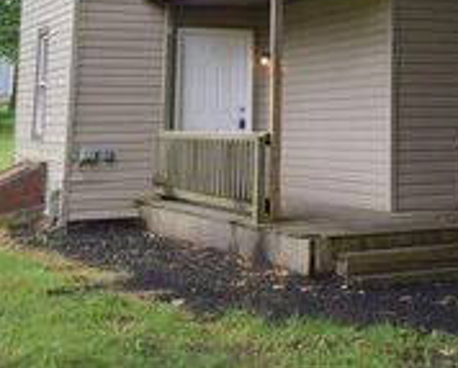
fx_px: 1073
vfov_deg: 18.6
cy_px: -59
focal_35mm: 79
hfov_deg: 23.1
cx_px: 458
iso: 400
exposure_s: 1/200
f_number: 7.1
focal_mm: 20
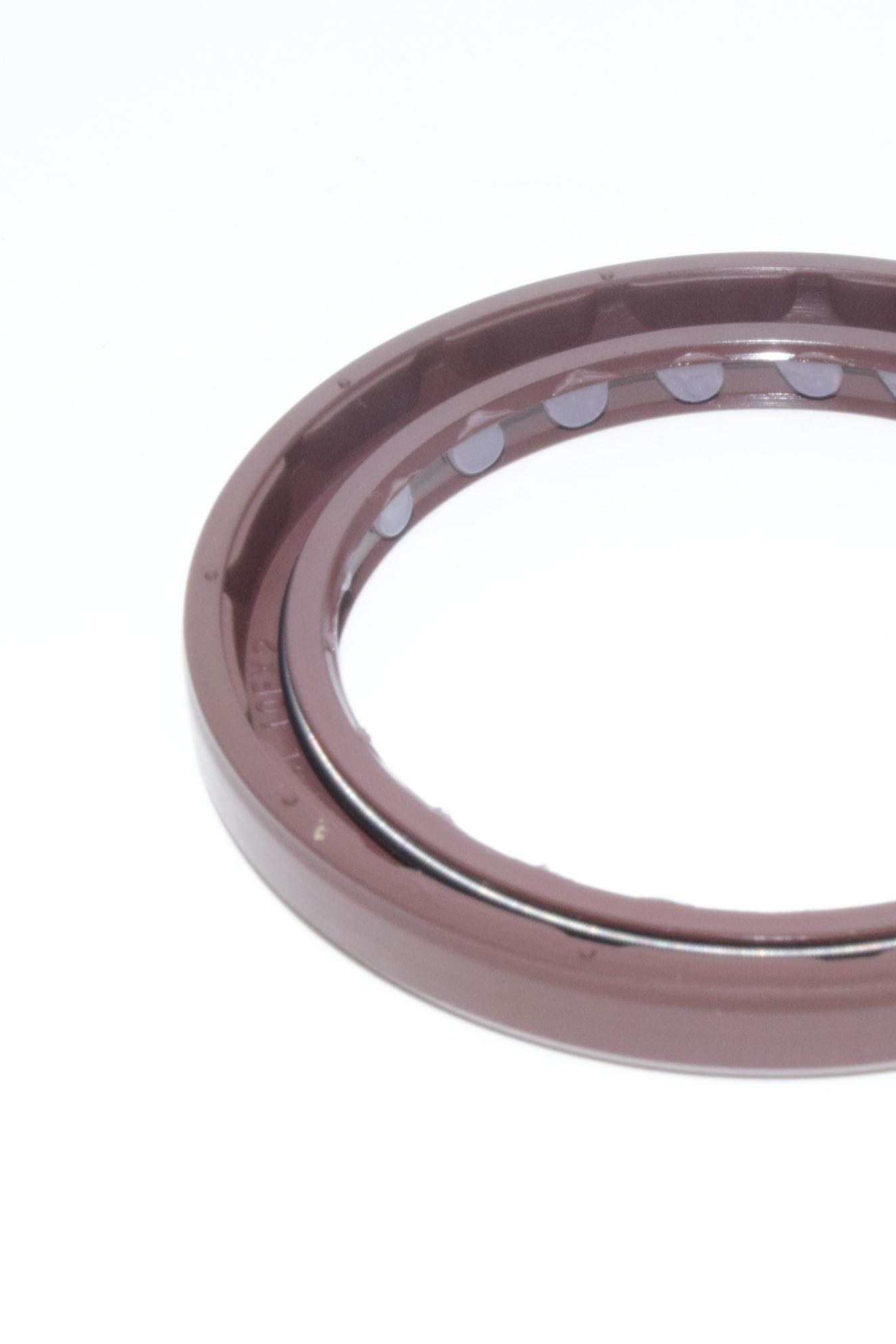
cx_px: 766
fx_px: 3359
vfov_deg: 22.6
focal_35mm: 90
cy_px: 673
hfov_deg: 15.1
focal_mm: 40
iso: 1600
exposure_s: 1/60
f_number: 32
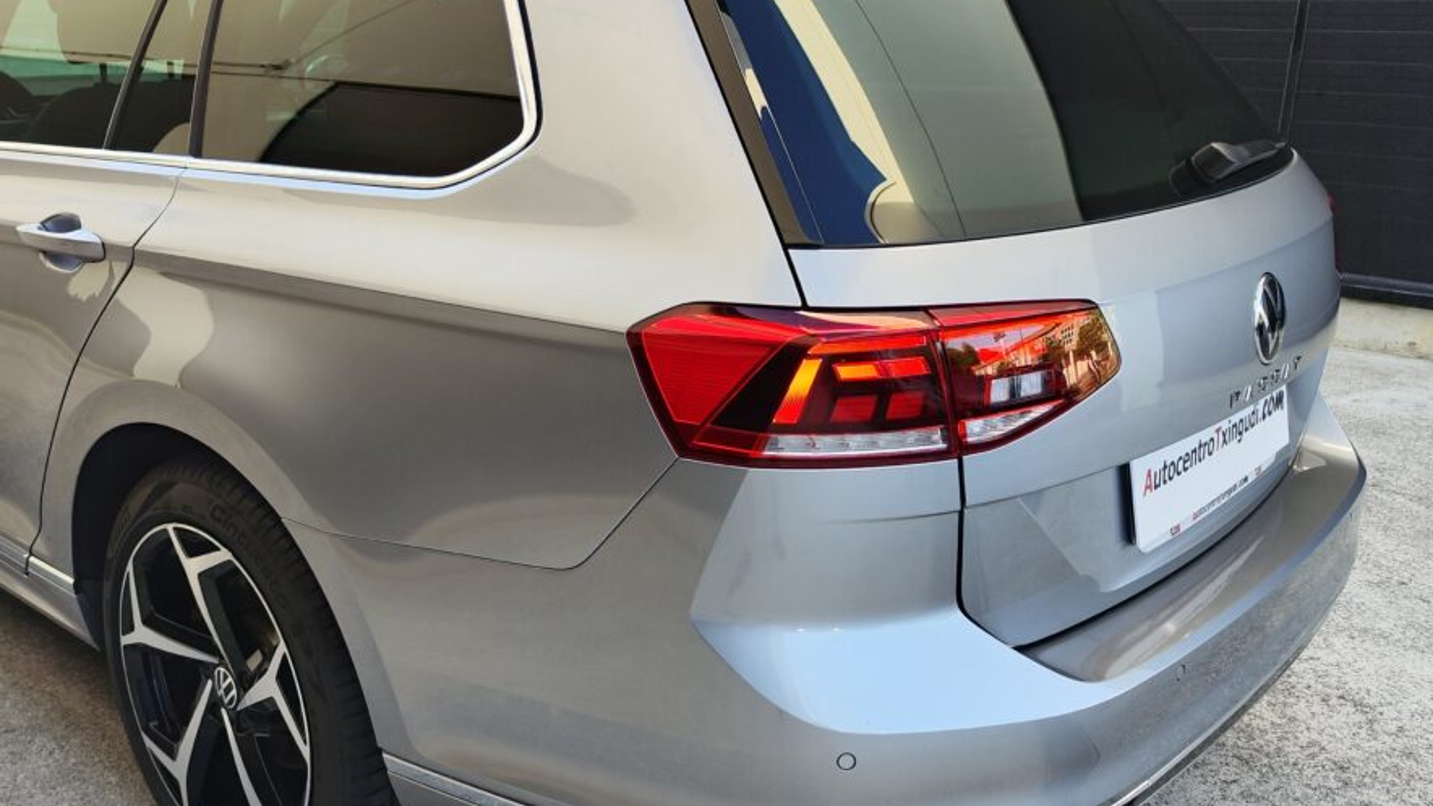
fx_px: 1292
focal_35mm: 34
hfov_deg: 57.3
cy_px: 378
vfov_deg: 34.6
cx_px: 532
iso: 50
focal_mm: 7.01
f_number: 1.69
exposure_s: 1/164
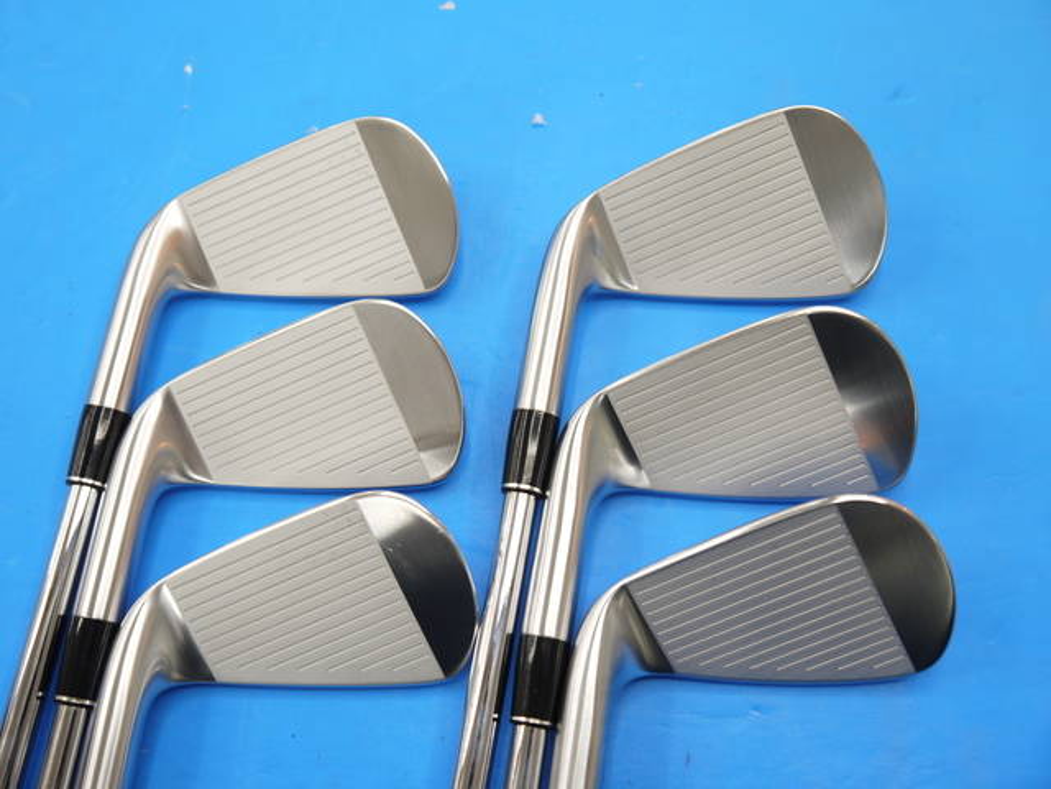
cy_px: 394
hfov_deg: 42.9
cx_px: 526
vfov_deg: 32.9
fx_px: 1336
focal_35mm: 44
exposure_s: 1/60
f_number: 4.4
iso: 200
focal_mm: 22
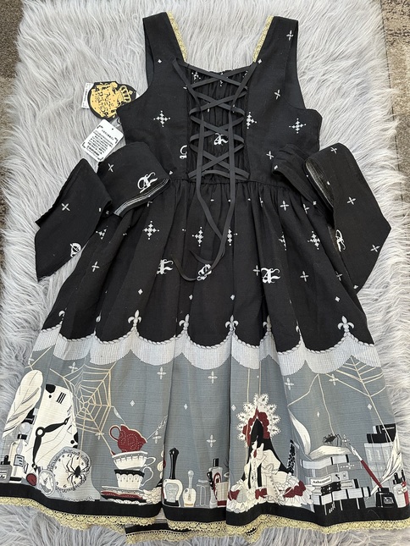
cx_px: 205
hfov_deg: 56.8
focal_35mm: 24
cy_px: 273
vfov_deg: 71.6
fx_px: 379
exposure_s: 1/60
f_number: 1.78
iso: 320
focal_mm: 6.86
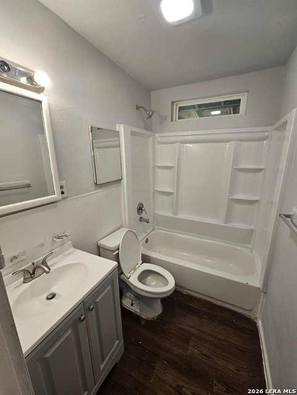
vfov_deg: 106.2
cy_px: 198
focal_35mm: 13
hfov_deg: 89.9
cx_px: 148
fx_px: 149
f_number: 2.2
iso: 80
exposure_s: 1/62
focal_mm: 2.2
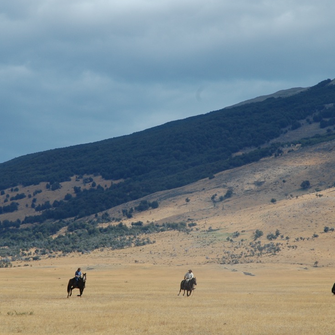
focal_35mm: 155
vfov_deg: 11.3
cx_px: 146
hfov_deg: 11.3
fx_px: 1697
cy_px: 187
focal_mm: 70
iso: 200
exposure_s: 1/320
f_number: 9
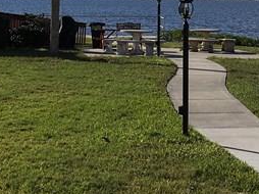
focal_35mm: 117
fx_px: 875
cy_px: -88
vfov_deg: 12.1
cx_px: 149
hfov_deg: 16.8
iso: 25
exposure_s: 1/2747
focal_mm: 4.15
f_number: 2.2
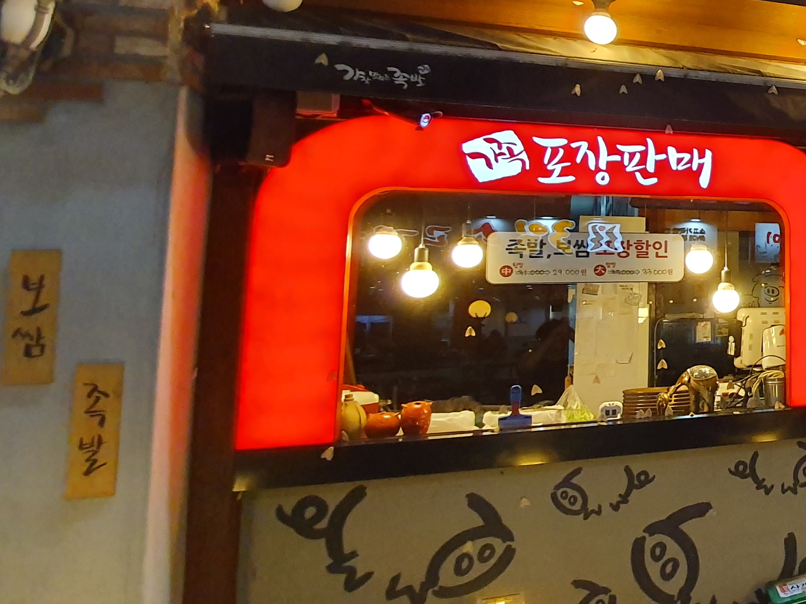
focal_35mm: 33
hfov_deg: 39.9
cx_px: 963
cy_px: 222
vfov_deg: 42.6
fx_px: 768
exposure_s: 1/60
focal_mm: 1.8
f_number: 2.2
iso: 320
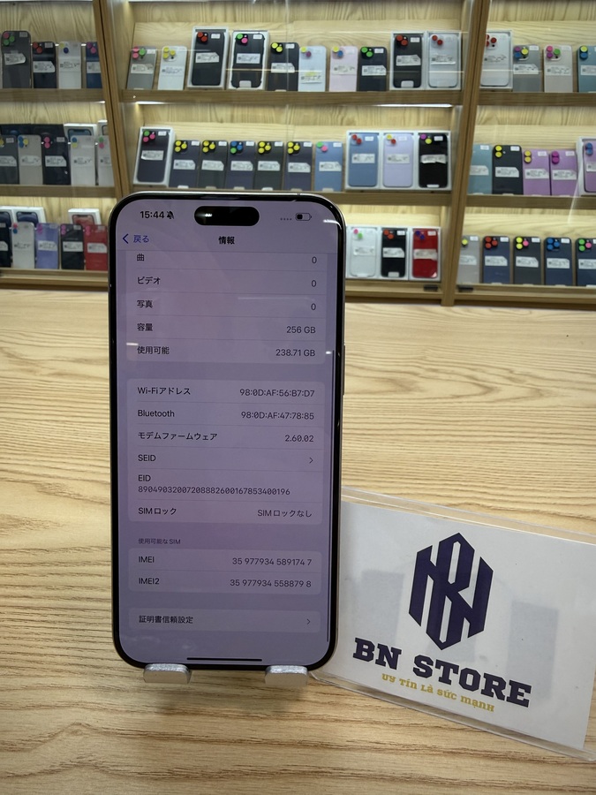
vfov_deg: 71.6
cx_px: 298
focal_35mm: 24
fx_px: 551
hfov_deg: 56.8
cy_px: 398
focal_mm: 2.22
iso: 80
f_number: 2.2
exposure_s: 1/120
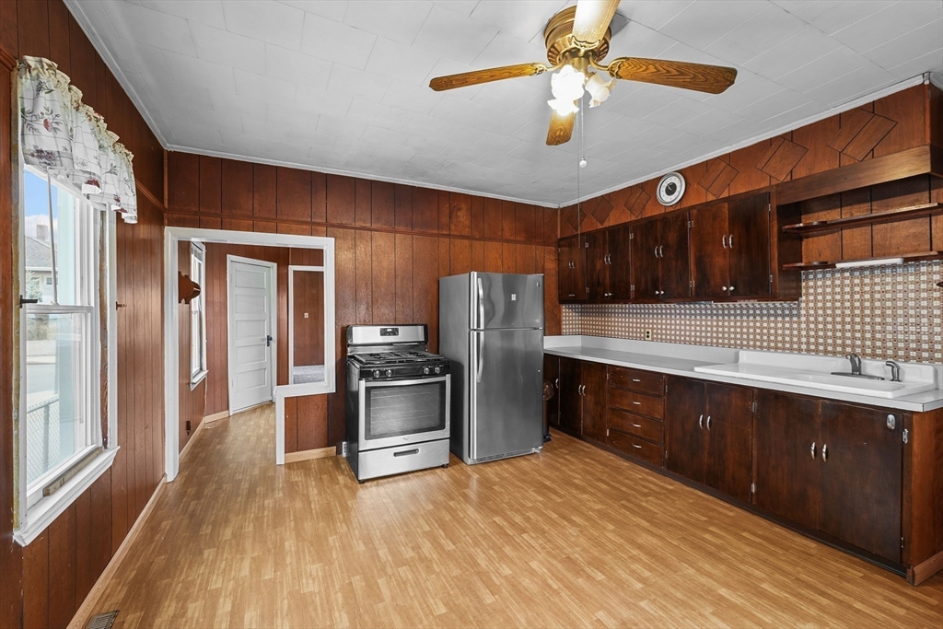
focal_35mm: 15
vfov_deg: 77.3
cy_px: 314
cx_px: 472
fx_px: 393
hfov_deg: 100.4
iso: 250
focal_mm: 10
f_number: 8
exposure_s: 1.3
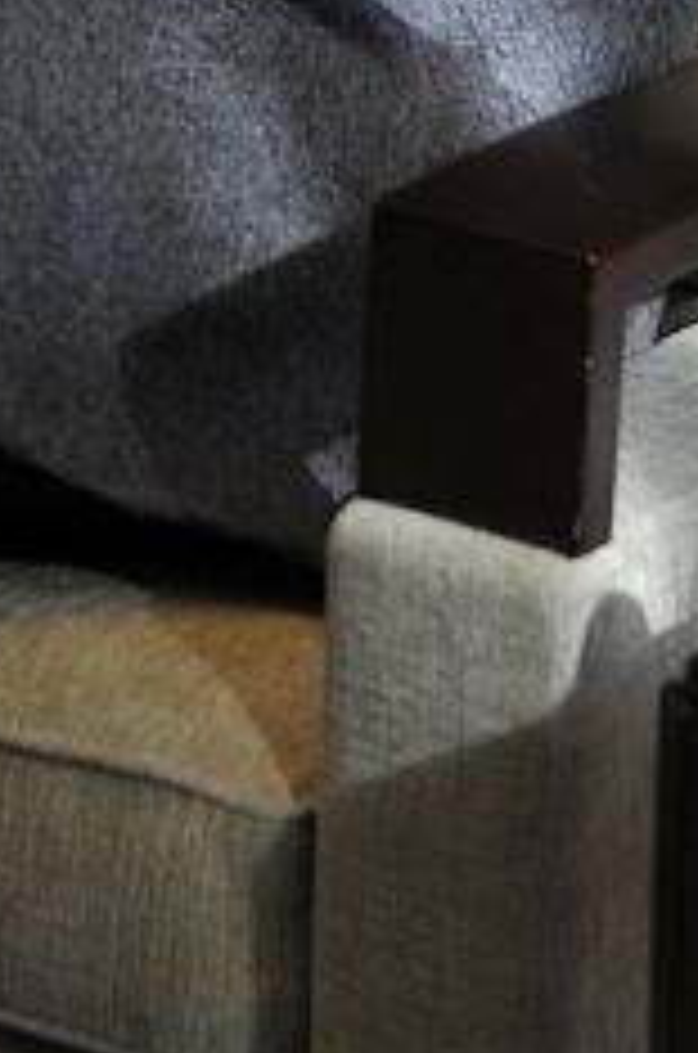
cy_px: -662
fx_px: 7799
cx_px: -941
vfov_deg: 7.6
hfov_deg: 5.0
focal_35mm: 267
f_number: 2.8
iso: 800
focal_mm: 52
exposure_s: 1/250
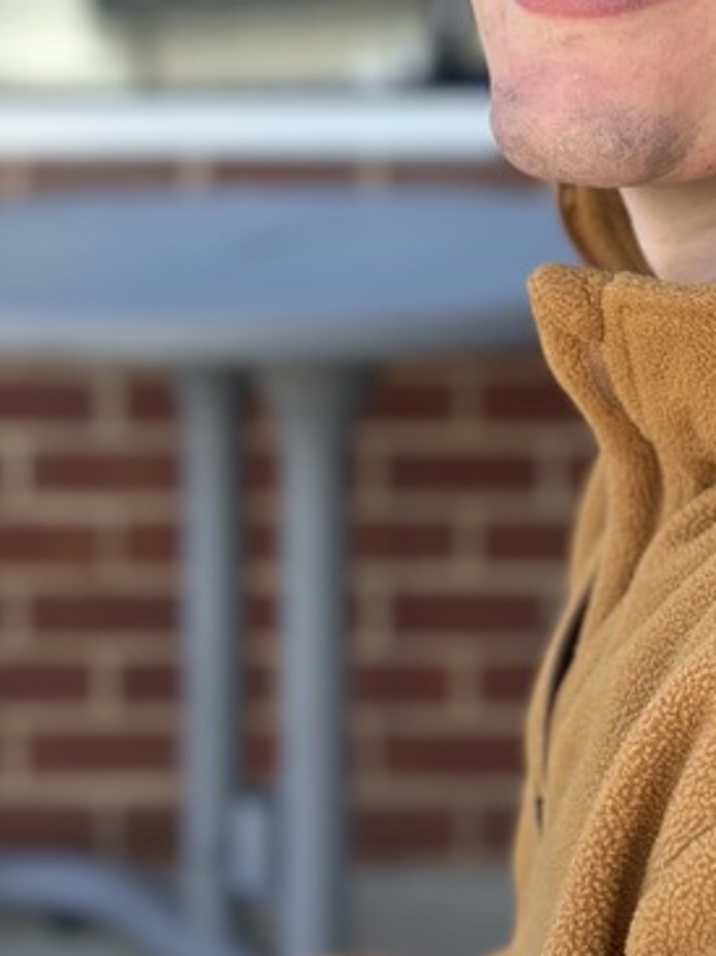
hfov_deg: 14.0
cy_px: 219
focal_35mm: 105
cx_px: 530
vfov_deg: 18.6
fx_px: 2899
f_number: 1.78
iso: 80
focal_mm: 6.86
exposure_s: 1/887
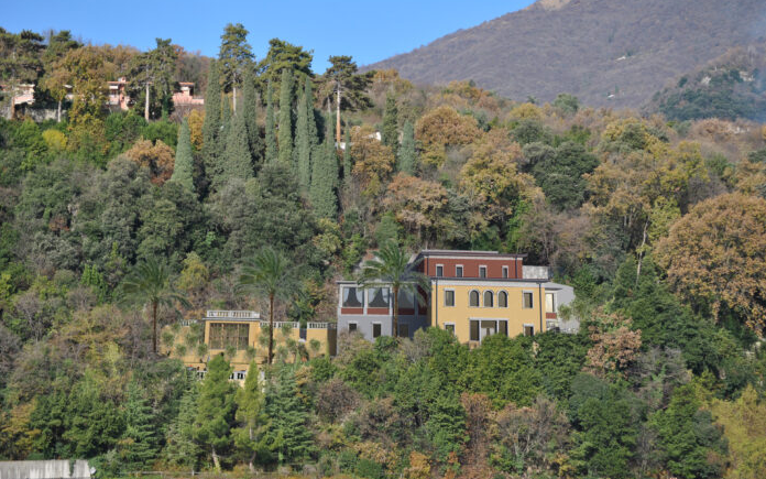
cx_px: 384
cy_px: 252
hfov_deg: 18.0
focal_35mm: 116
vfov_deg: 11.3
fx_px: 2411
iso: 125
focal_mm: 75
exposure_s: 1/500
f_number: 5.6
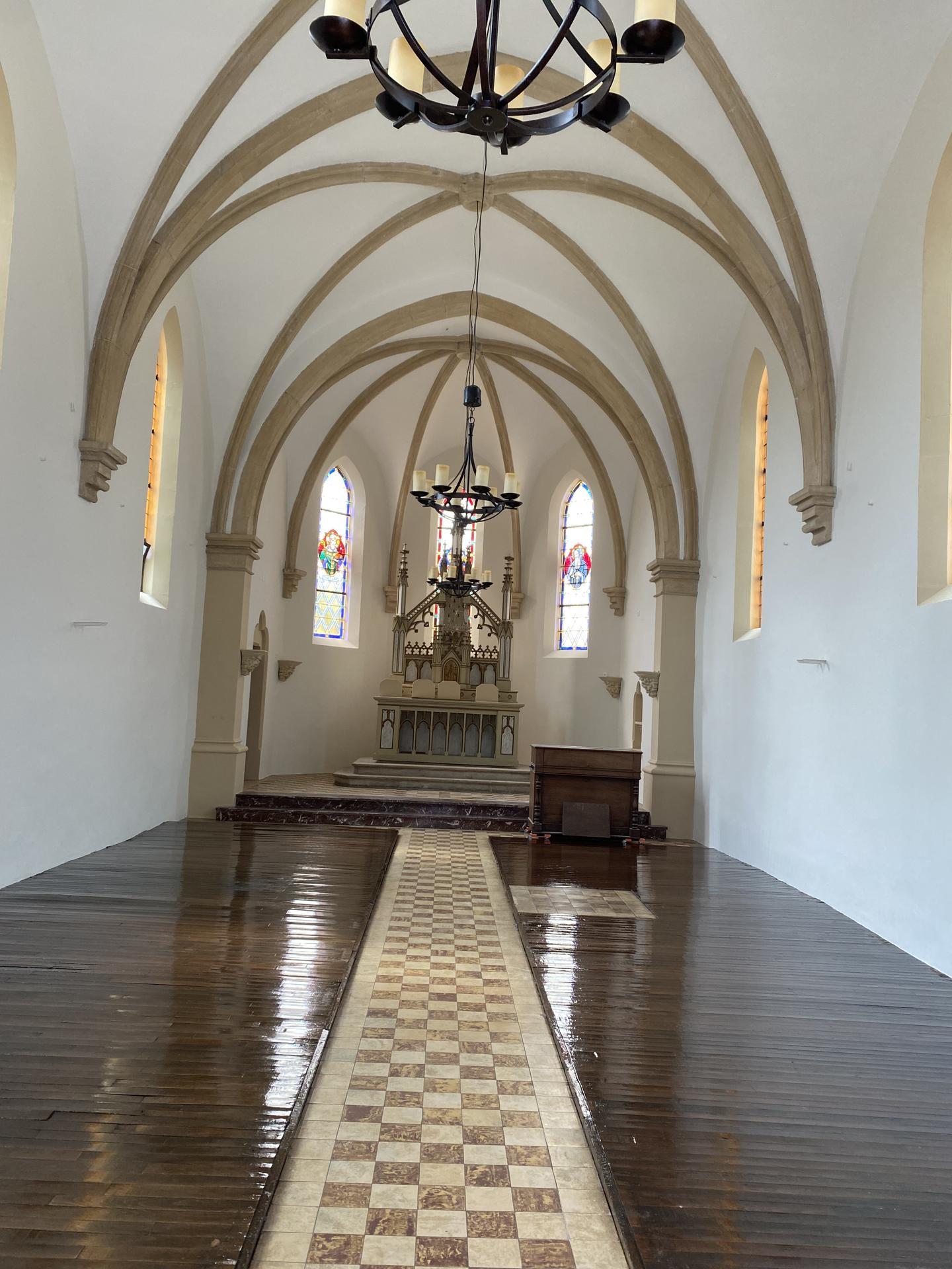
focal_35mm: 26
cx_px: 476
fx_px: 953
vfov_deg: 67.3
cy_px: 634
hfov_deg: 53.1
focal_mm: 4.25
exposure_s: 1/121
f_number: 1.8
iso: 125
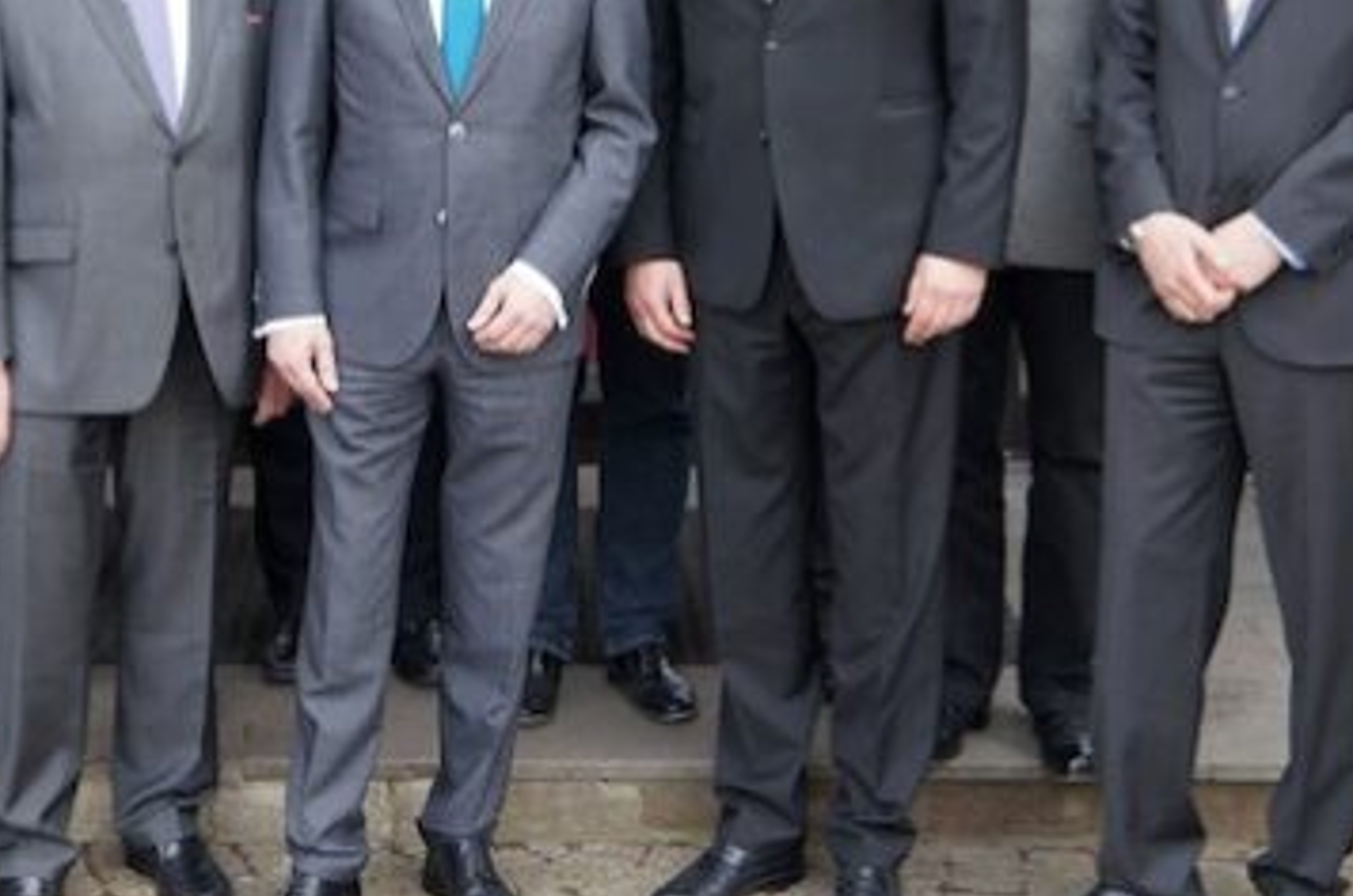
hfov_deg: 27.6
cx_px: 445
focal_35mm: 73
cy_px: 230
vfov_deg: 18.5
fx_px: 2739
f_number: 4.5
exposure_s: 1/60
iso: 200
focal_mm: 28
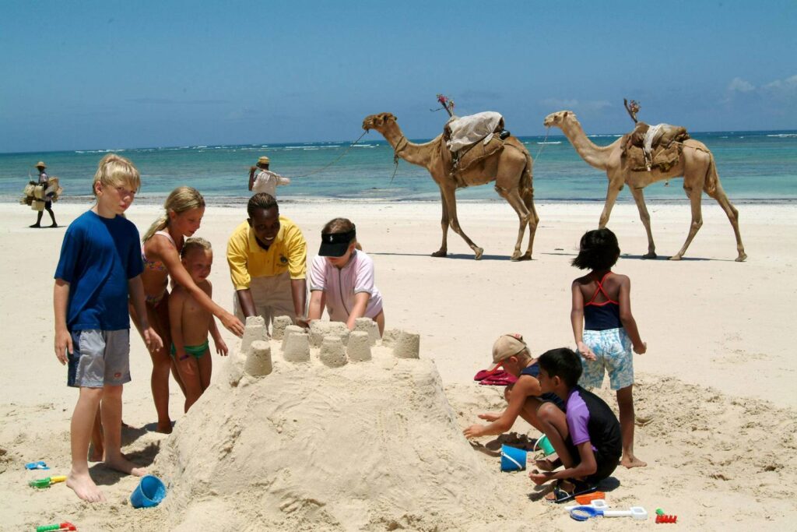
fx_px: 930
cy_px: 266
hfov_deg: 46.4
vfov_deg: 31.9
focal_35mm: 42
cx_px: 398
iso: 100
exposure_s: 1/500
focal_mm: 28
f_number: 11
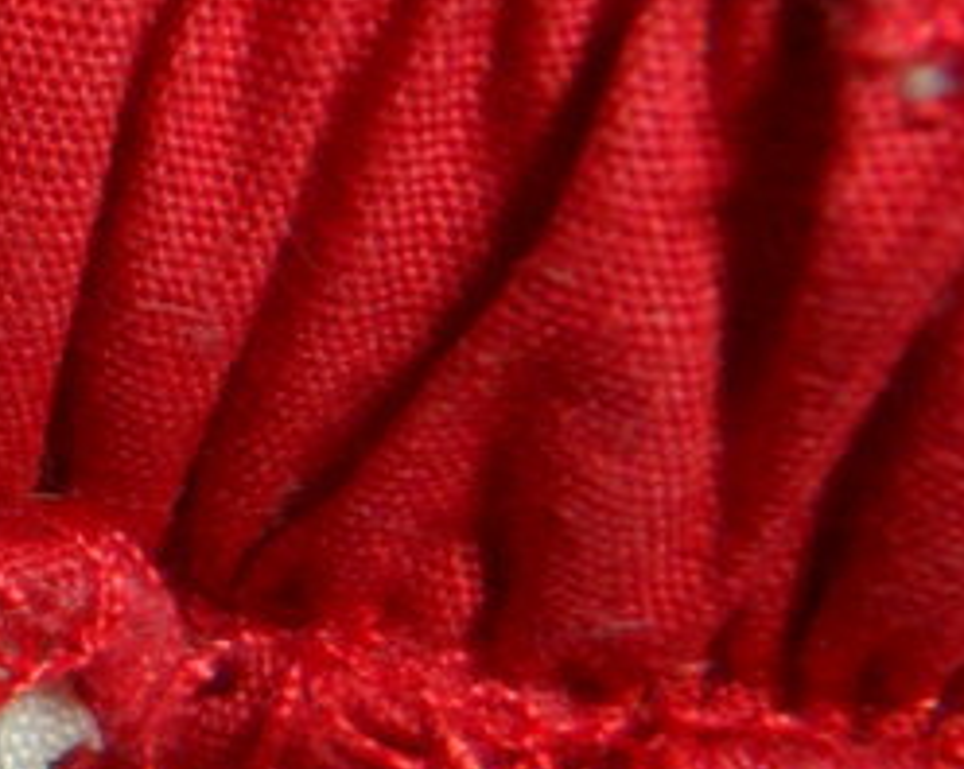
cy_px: 750
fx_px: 3592
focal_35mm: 126
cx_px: -1254
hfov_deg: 12.5
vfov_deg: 12.1
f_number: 8.2
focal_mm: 4.1
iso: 100
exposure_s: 1/10
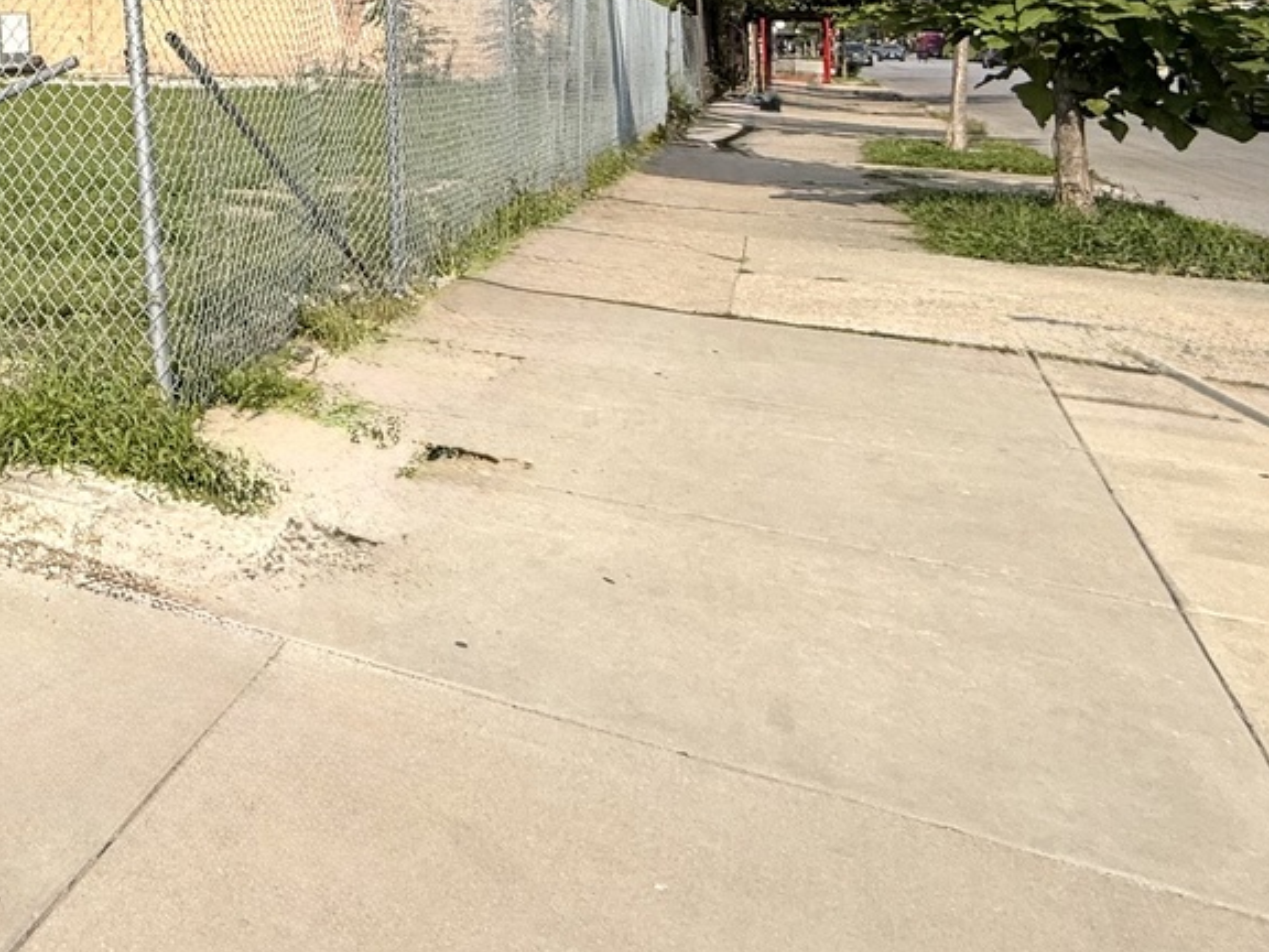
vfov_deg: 35.9
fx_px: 1283
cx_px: -145
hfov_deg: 41.3
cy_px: -42
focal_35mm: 35
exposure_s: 1/1901
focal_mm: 2.22
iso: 50
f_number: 2.2
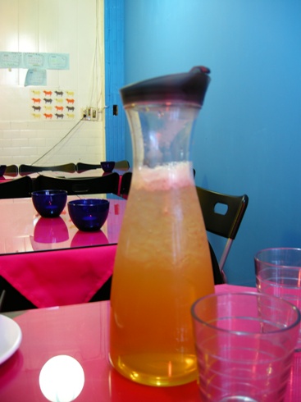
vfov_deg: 52.6
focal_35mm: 35
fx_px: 406
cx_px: 150
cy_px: 201
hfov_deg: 40.7
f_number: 2.7
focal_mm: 7.5
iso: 64
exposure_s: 1/2
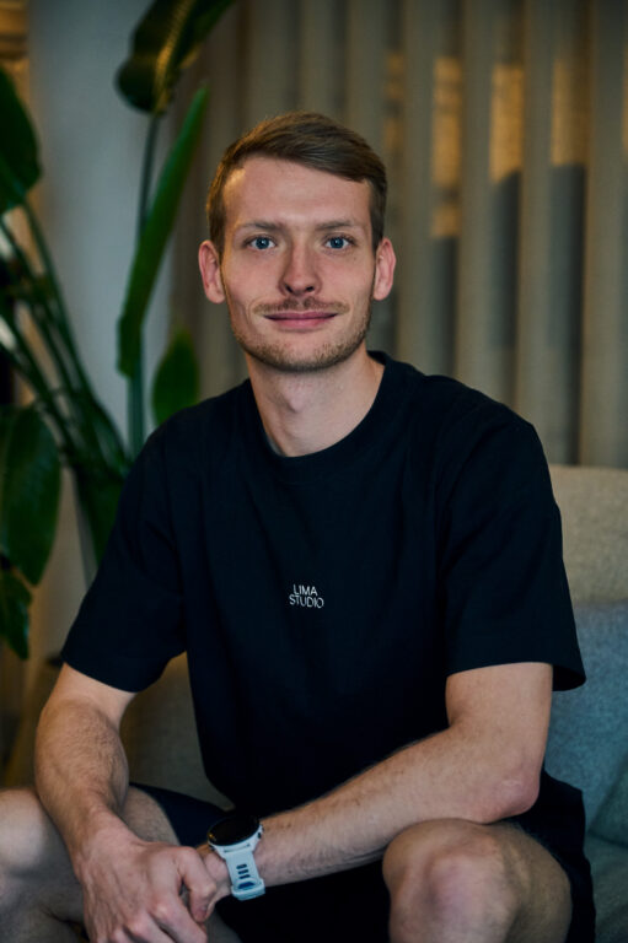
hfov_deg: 20.6
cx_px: 314
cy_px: 472
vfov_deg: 30.5
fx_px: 1729
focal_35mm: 66
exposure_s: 1/80
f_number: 2.8
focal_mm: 66
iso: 1600
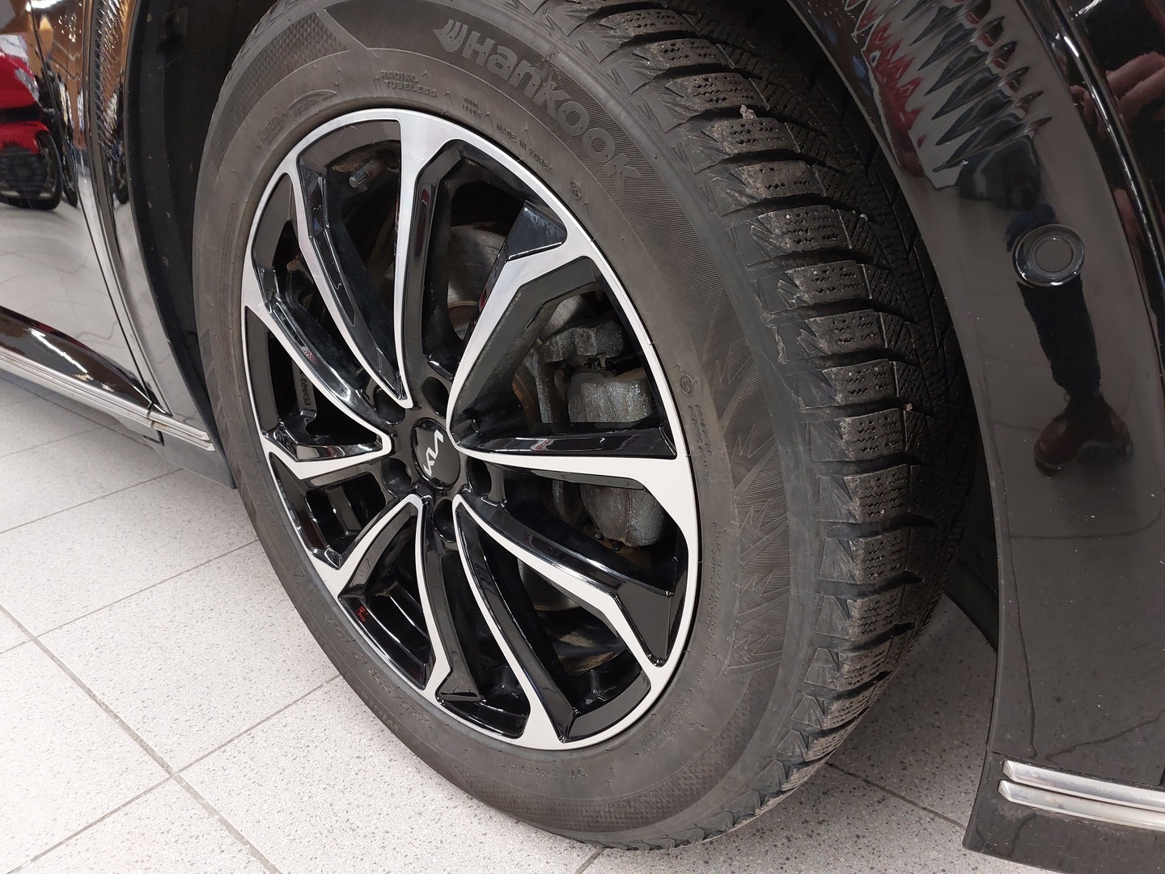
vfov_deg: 54.9
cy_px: 437
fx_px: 841
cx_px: 582
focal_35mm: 25
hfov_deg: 69.4
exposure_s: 1/50
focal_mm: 5.23
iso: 500
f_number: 1.8
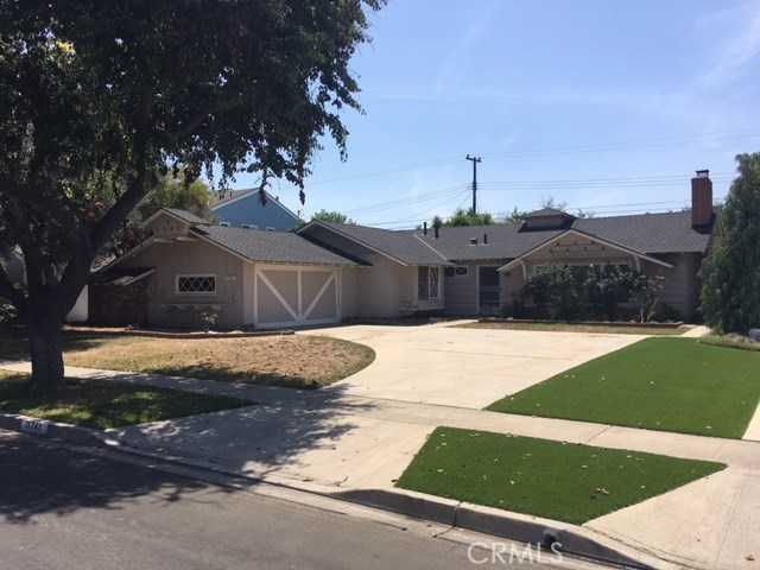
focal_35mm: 29
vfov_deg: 48.2
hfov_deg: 61.7
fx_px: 637
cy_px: 285
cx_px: 380
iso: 25
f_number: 2.2
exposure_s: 1/1637
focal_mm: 4.15
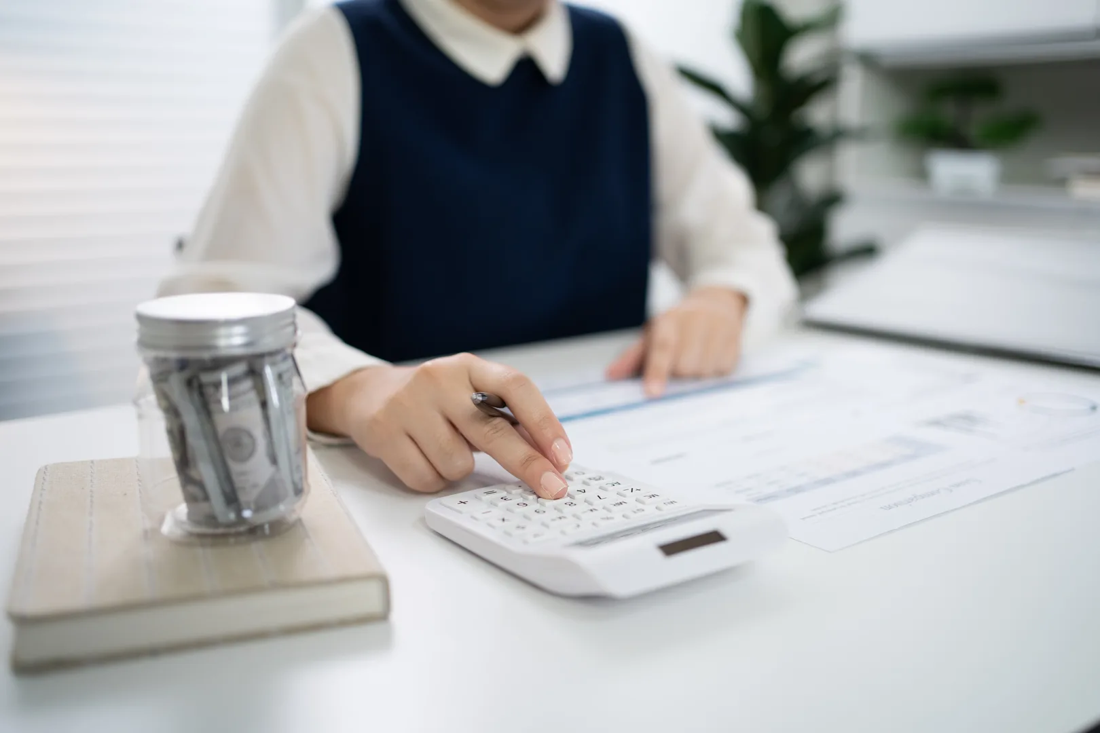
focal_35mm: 35
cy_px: 366
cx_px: 550
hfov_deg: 54.4
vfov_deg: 37.9
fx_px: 1069
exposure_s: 1/125
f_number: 2
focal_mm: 35
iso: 250
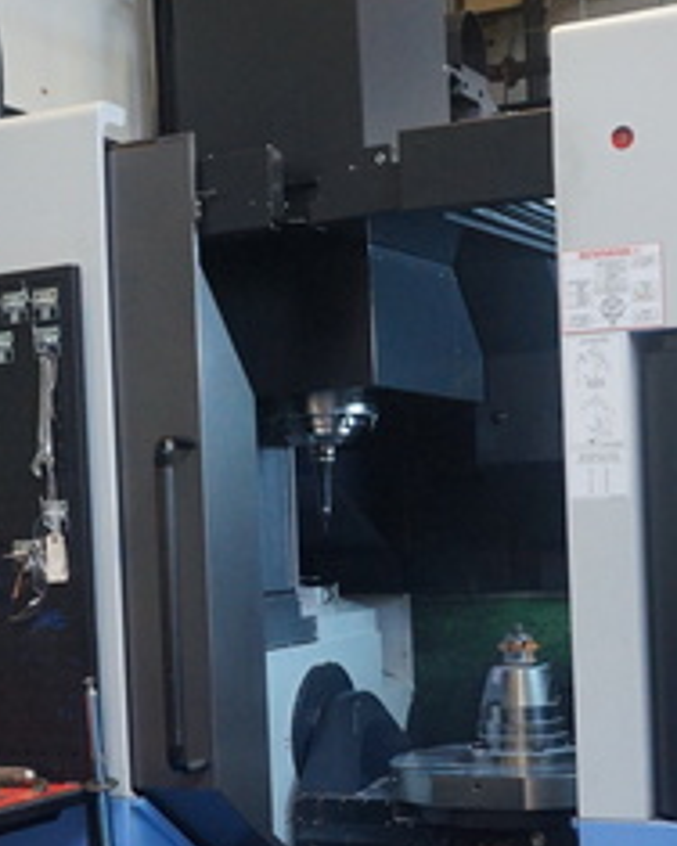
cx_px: 317
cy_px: 522
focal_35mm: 69
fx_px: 1728
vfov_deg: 27.4
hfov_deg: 22.2
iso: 1600
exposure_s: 1/160
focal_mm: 16
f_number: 4
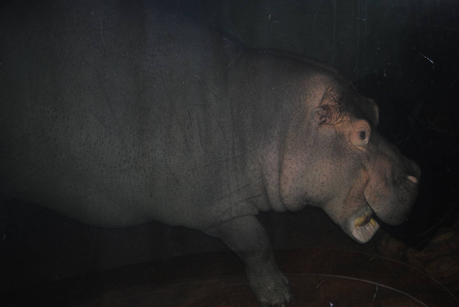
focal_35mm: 42
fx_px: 536
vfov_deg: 32.0
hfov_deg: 46.3
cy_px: 154
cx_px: 230
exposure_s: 1/60
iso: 200
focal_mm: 28
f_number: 4.5
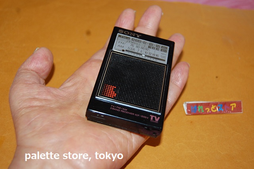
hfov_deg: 41.2
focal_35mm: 48
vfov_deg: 28.0
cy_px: 84
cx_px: 127
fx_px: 338
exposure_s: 1/60
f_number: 4.5
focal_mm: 32
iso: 400
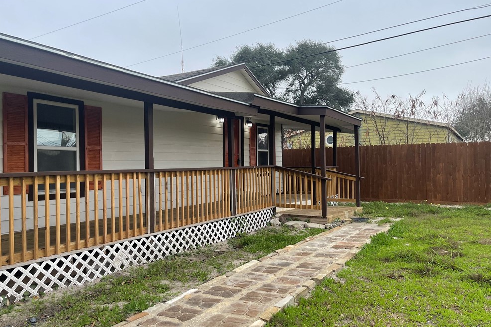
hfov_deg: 67.4
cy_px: 163
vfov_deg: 47.9
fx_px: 368
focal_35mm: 27
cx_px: 239
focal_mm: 5.1
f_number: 1.6
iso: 32
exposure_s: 1/561
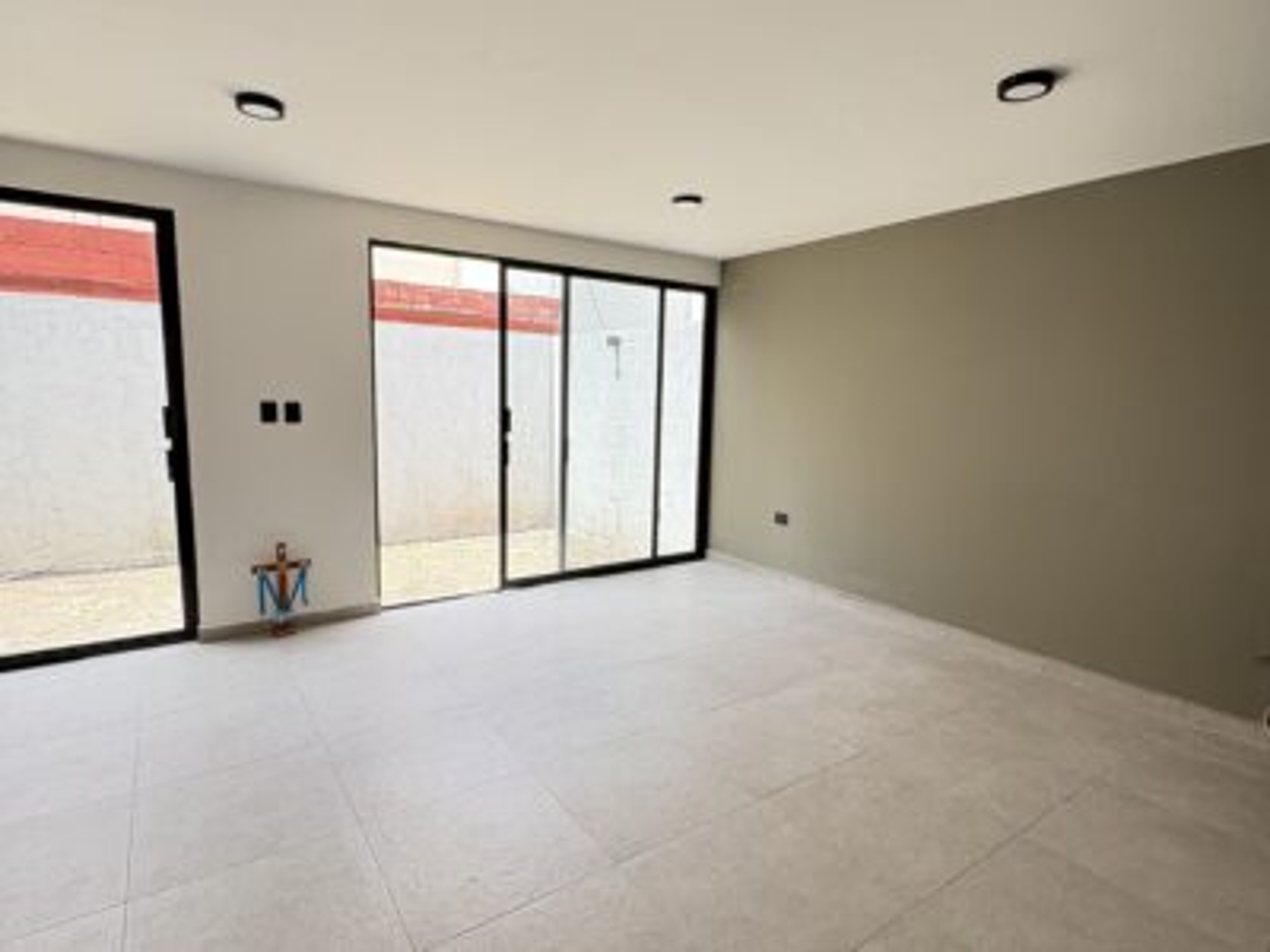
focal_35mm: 14
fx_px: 514
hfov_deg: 102.1
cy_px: 476
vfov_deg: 85.7
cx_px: 635
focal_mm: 2.22
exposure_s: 1/111
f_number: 2.2
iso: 64
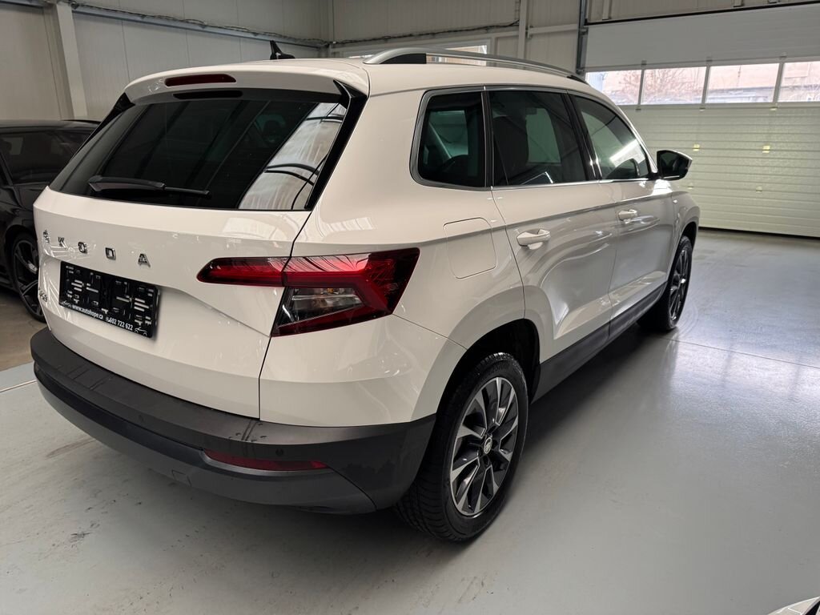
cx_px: 410
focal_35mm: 24
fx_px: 569
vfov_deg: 56.8
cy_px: 308
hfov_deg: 71.6
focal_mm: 6.76
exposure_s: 1/75
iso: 200
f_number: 1.78
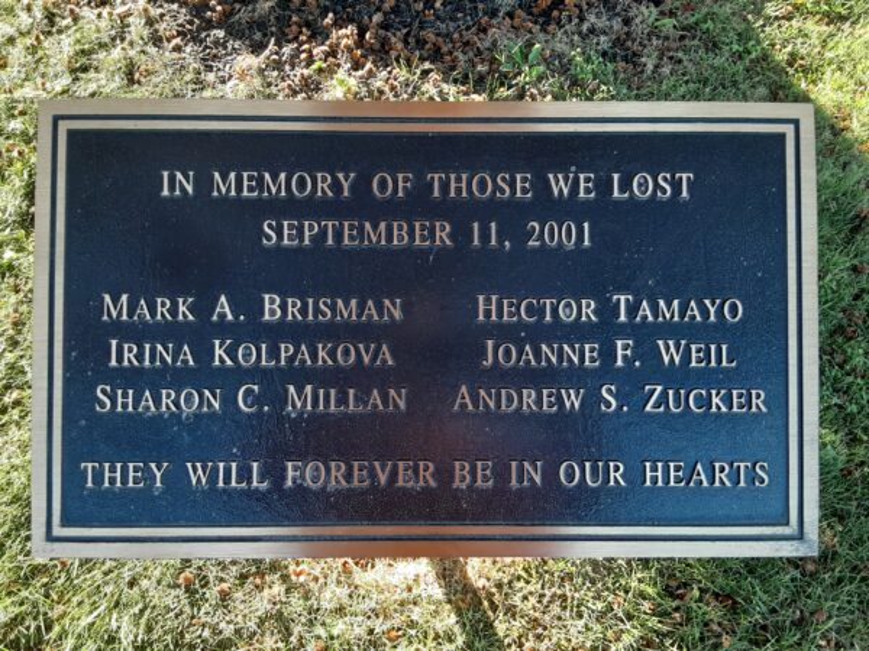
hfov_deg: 65.3
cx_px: 434
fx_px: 678
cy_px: 326
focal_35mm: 27
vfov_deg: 51.4
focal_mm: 2.91
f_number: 1.9
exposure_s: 1/60
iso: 50
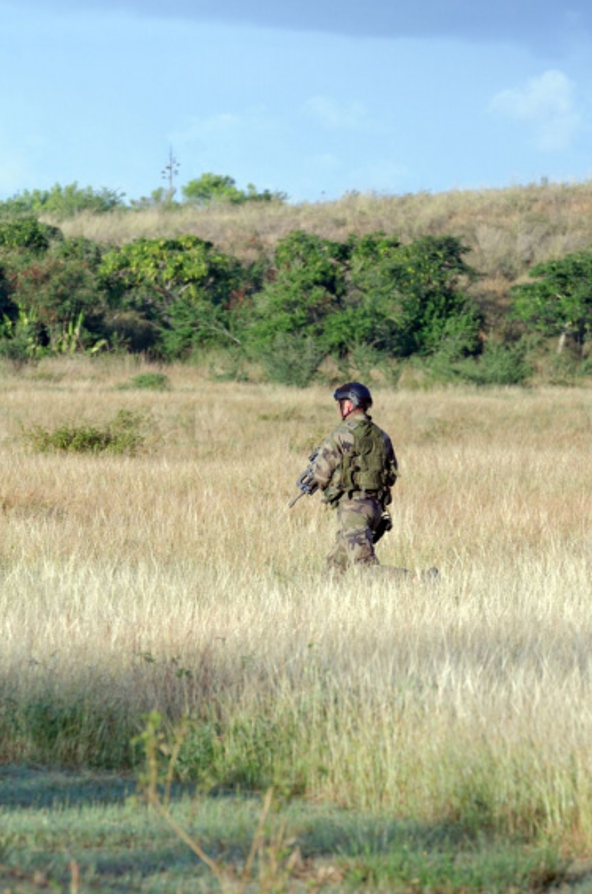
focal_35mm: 317
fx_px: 7857
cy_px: 458
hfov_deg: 4.3
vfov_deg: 6.5
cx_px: 294
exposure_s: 1/500
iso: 800
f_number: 8
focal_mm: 200
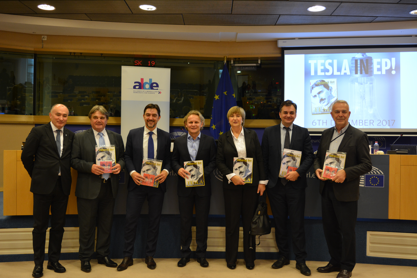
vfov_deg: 36.9
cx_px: 208
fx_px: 417
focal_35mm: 36
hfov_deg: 53.1
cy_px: 139
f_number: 4
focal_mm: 24
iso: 640
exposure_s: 1/60
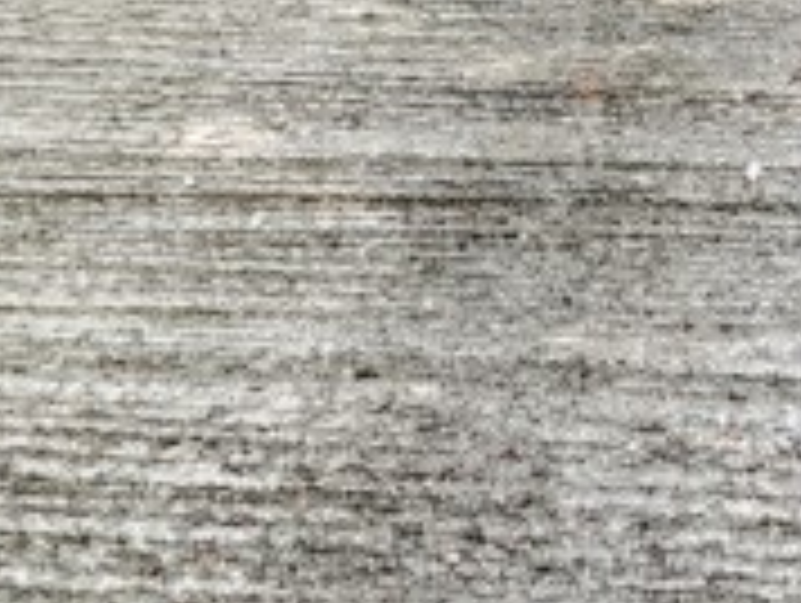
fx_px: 2155
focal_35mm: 93
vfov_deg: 15.2
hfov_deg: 20.5
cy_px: -194
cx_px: 778
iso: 200
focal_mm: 6.4
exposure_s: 1/180
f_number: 1.8
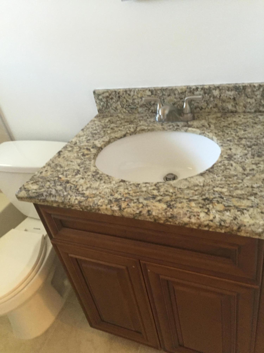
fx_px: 295
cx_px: 132
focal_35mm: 29
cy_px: 176
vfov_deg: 61.7
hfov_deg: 48.2
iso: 200
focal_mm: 4.15
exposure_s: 1/30
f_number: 2.2
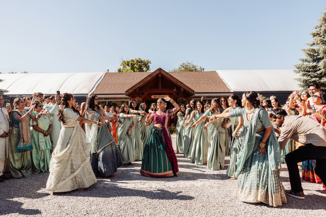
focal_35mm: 24
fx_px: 217
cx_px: 163
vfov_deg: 53.1
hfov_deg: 73.7
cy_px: 108
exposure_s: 1/2000
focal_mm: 24
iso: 100
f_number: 2.8
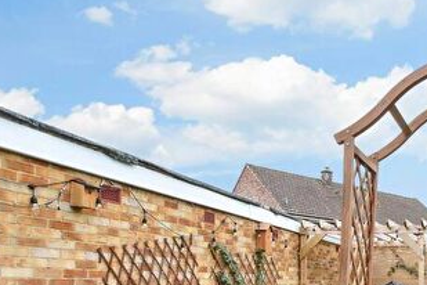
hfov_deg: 43.5
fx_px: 403
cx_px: 467
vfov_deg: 35.3
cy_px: 283
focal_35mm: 34
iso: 160
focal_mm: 10
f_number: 8
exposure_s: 1/5
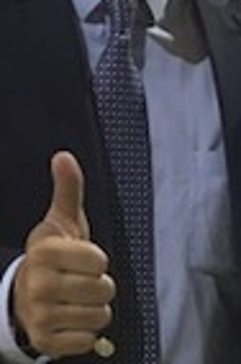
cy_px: 69
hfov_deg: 9.6
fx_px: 1433
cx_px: 65
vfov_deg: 14.4
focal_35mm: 142
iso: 400
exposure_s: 1/15
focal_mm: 4.15
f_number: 2.2
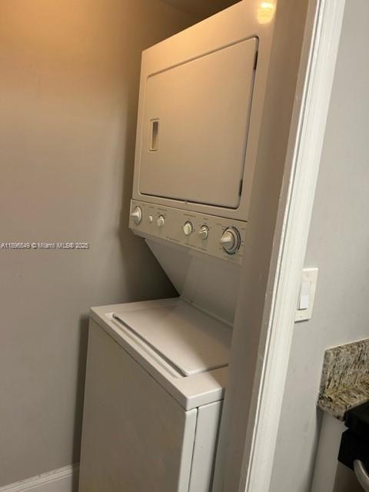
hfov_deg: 53.1
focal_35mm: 26
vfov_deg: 67.3
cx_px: 184
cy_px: 246
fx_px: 370
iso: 125
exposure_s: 1/60
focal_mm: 5.7
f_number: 1.5
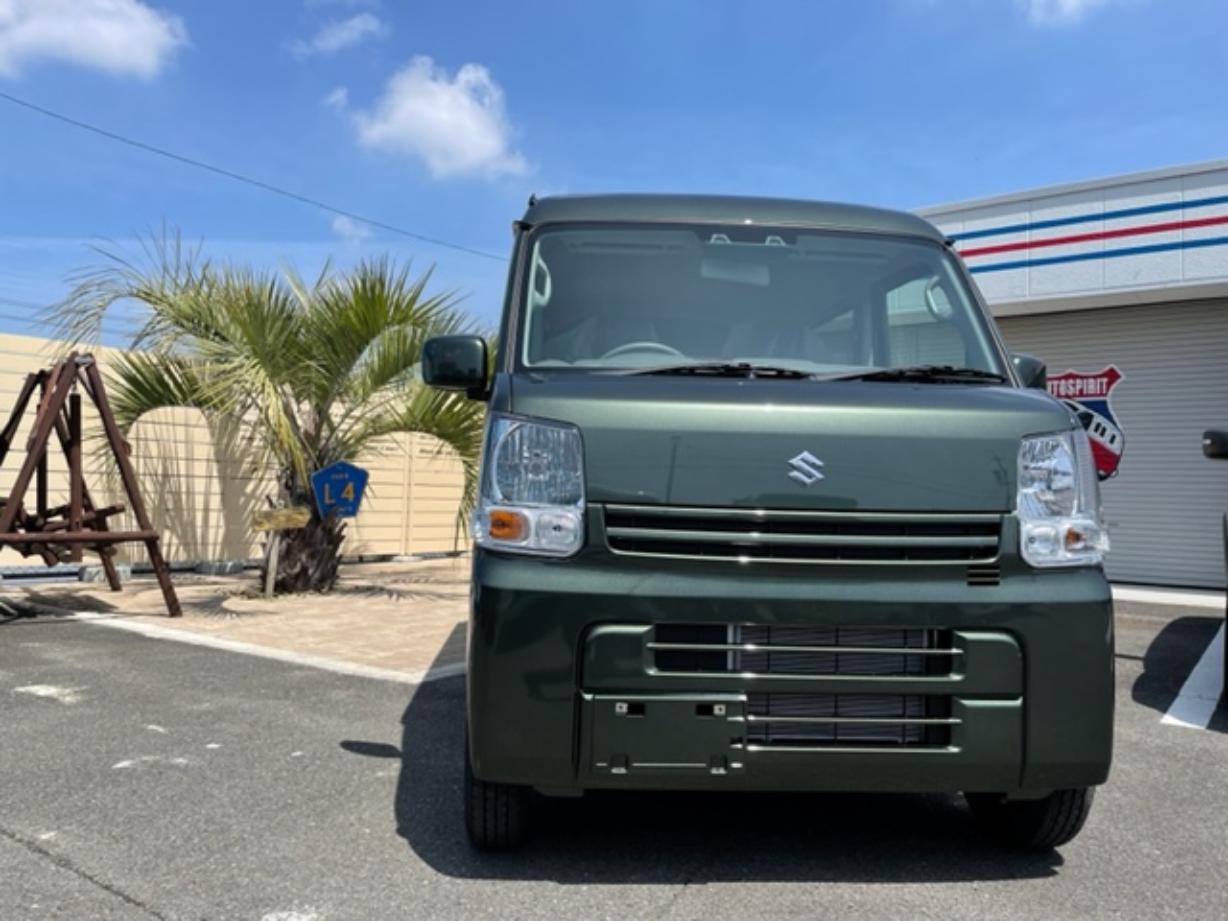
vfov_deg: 53.1
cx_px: 614
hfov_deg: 67.3
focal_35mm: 26
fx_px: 922
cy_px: 460
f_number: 1.6
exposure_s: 1/3205
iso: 32
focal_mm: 4.2
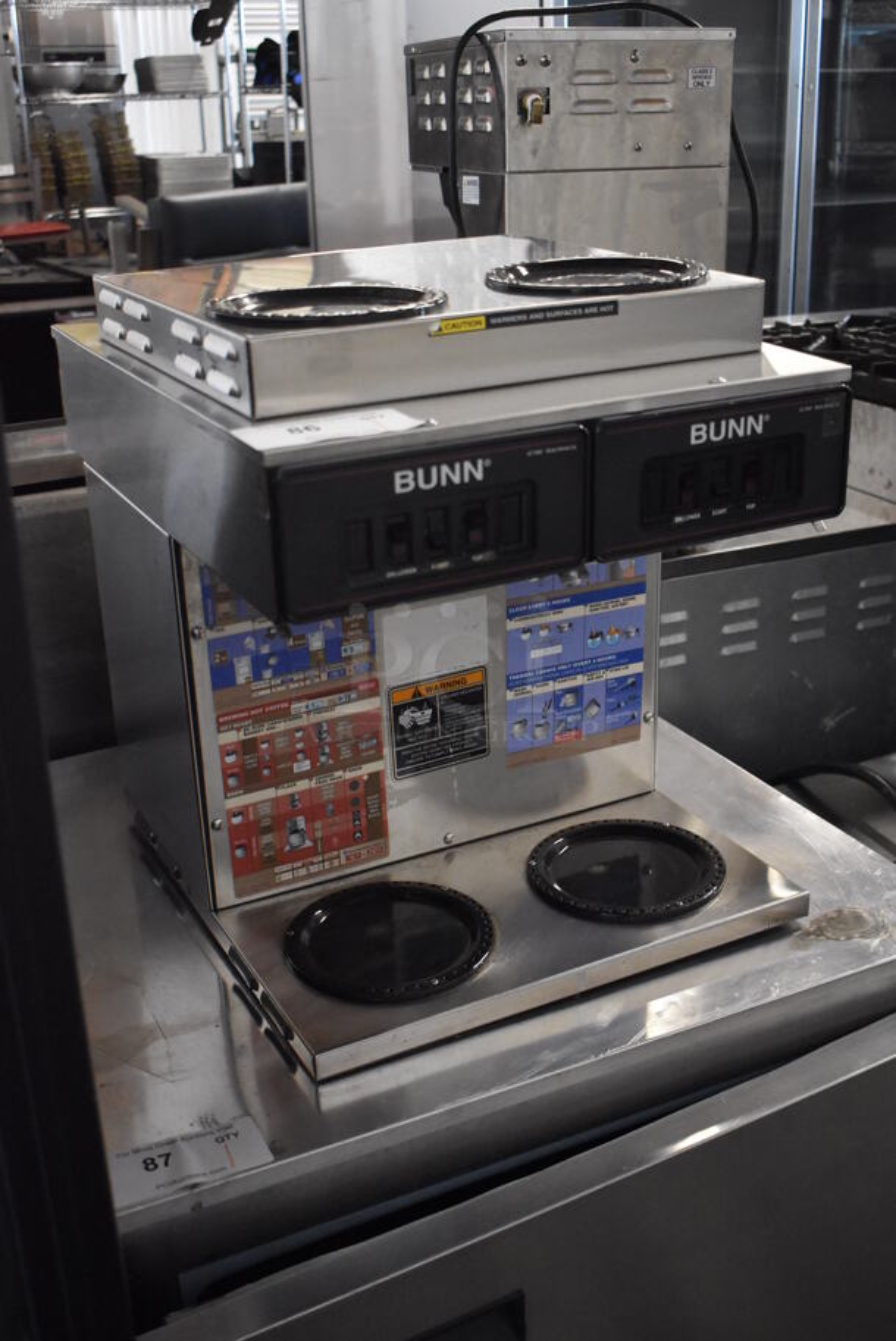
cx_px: 448
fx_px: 1454
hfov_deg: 34.3
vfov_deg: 49.5
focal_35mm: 39
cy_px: 670
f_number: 4
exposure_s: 1/125
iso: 4500
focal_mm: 26
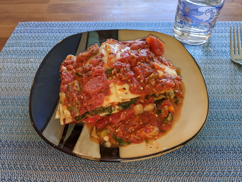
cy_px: 91
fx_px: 189
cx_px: 121
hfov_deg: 65.3
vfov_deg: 51.4
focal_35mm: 27
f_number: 1.8
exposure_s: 1/40
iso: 69
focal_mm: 4.44
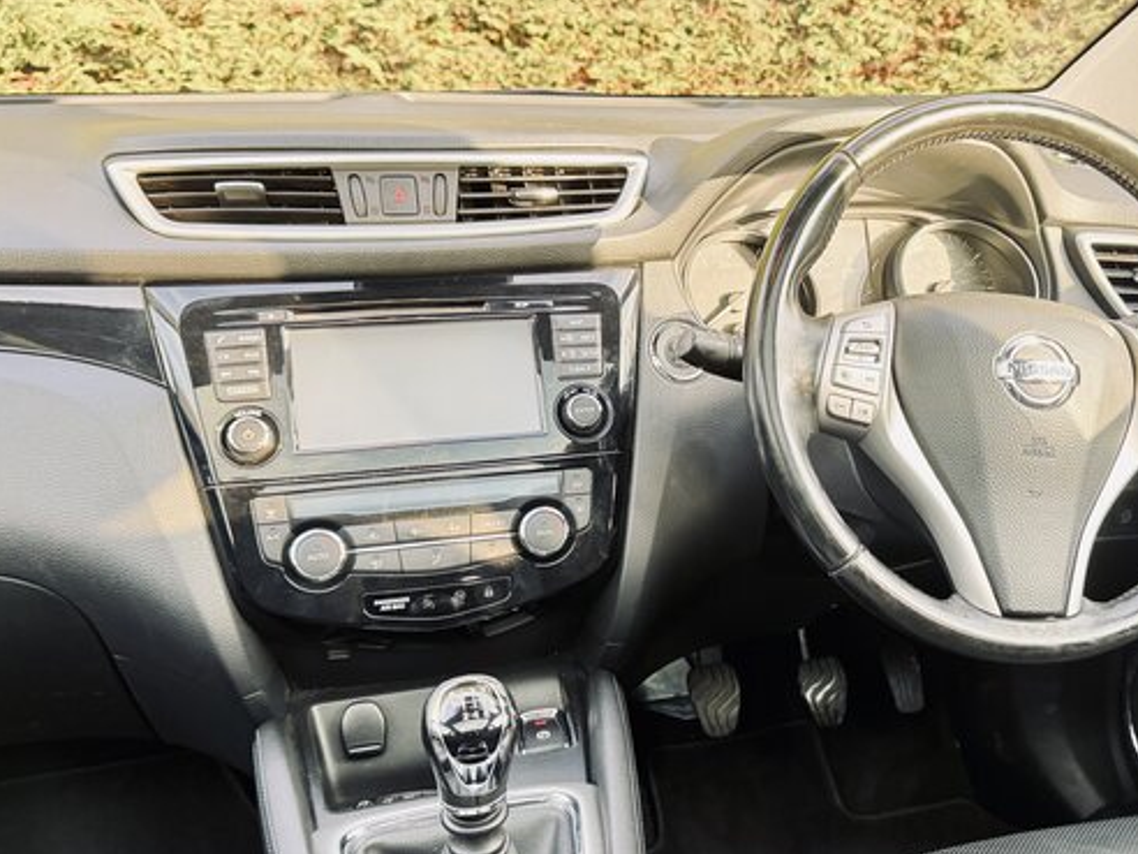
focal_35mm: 39
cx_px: 803
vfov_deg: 36.8
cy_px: 461
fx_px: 1282
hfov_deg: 46.7
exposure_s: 1/73
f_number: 1.78
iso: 200
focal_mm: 6.76
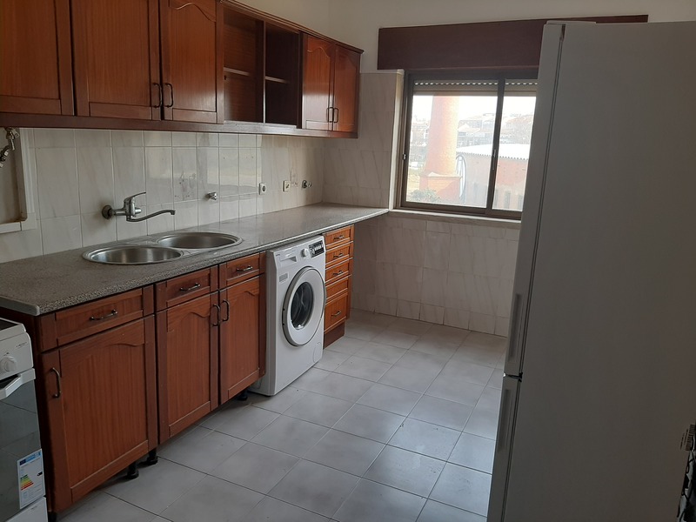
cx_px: 348
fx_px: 543
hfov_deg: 65.3
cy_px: 261
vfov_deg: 51.4
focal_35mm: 27
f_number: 1.7
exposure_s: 1/100
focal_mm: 3.93
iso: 64
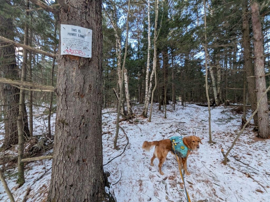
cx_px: 135
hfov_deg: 102.1
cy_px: 101
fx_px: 109
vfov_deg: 85.7
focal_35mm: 14
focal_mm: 1.85
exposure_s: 1/90
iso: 109
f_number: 2.2
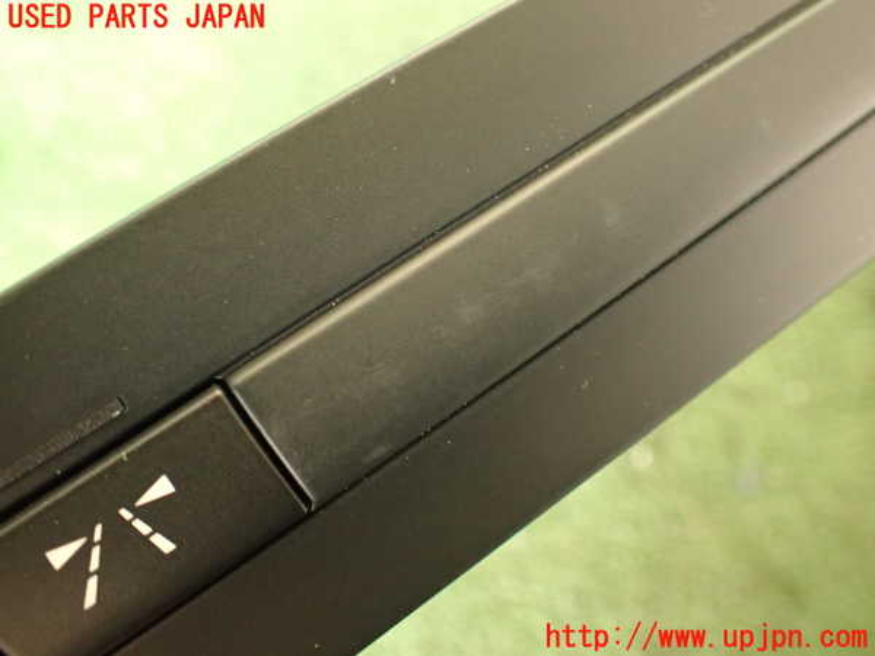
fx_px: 809
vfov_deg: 44.2
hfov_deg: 56.8
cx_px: 438
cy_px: 328
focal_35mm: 32
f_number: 2.4
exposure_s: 1/30
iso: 500
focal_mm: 5.79
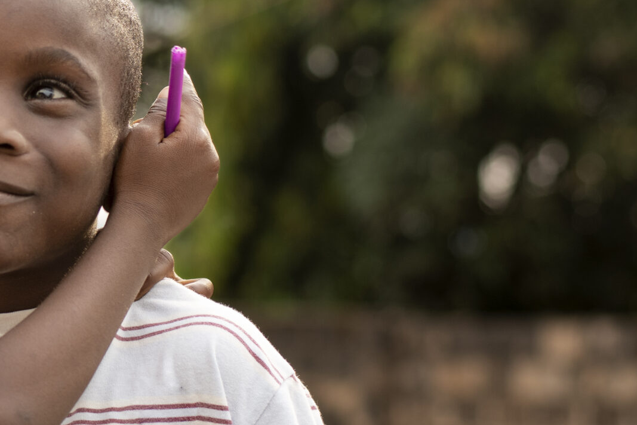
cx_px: -124
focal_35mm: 180
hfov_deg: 11.2
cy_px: 141
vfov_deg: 7.6
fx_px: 3184
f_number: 3.5
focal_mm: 50
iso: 160
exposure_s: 1/250
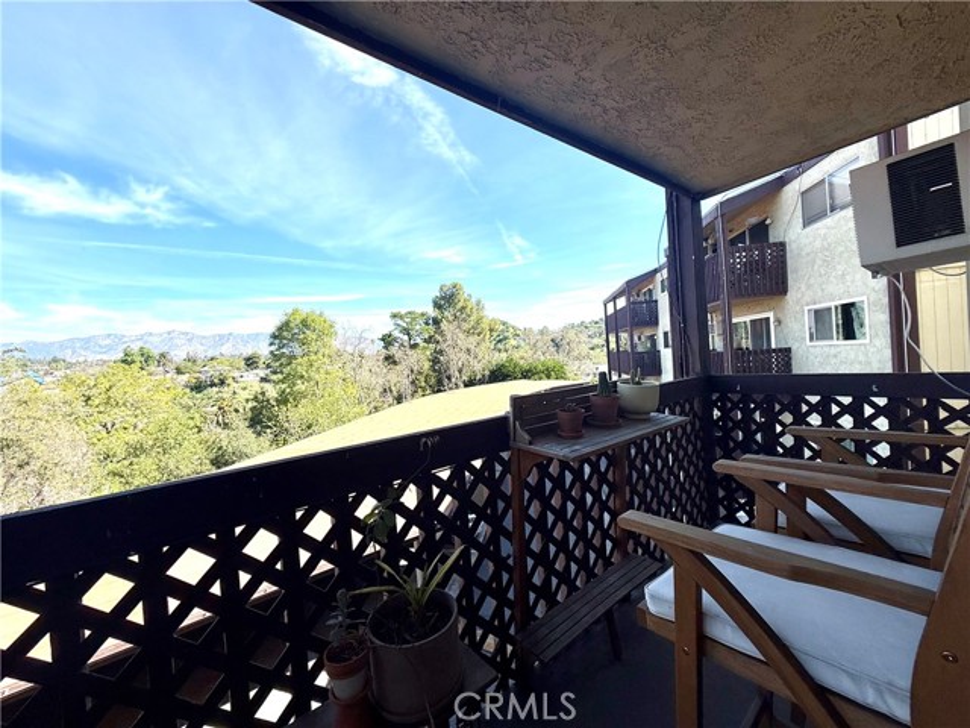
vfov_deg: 85.7
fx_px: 392
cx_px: 485
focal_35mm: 14
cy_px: 364
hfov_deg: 102.1
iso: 50
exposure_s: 1/1145
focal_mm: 2.22
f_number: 2.2
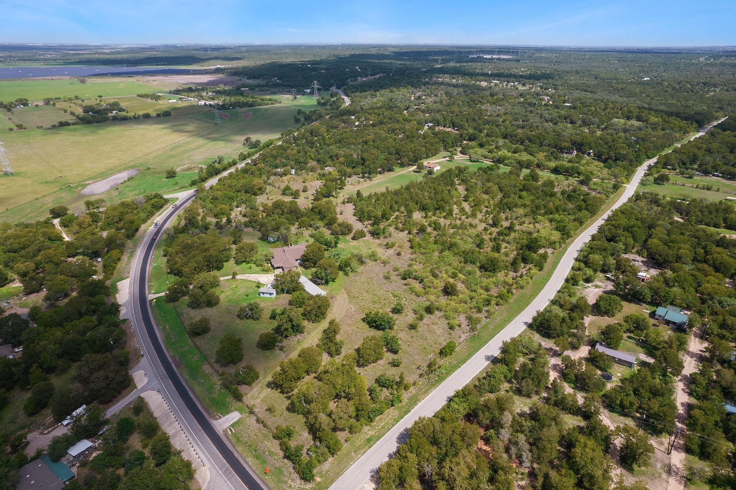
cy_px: 245
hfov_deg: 78.6
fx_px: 450
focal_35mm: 22
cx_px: 368
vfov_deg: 57.2
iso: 110
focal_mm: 8.38
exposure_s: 1/1250
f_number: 2.8
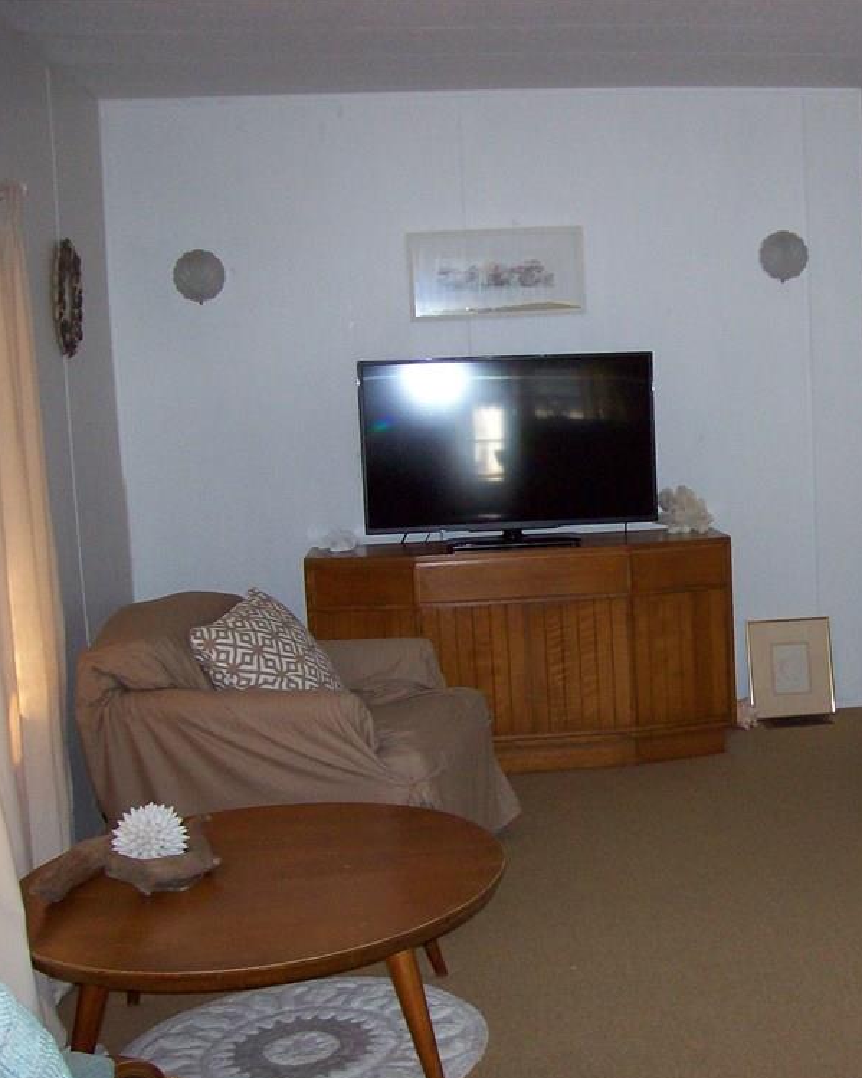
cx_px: 685
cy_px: 546
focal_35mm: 48
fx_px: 1531
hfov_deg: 30.7
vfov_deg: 38.8
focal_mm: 6
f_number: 2.7
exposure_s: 1/64
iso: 140
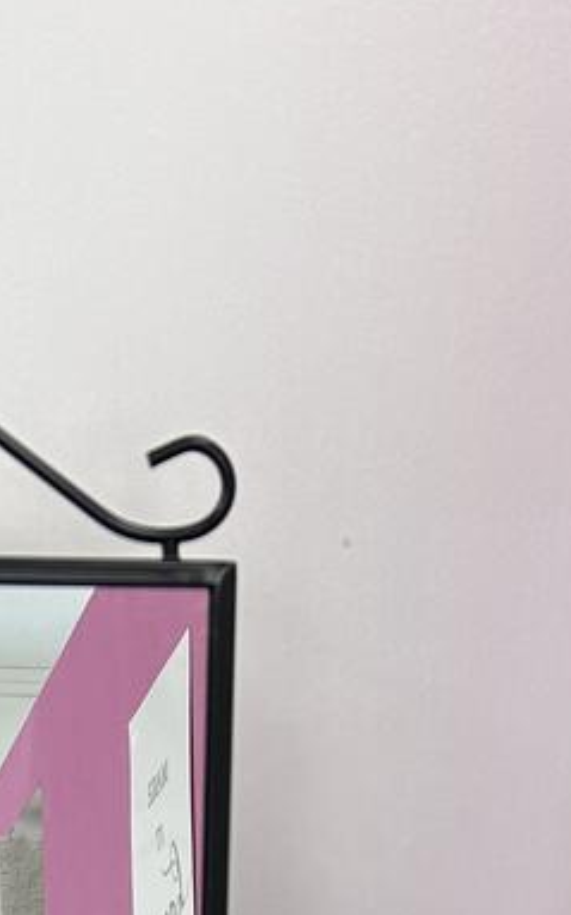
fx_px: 2692
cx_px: -37
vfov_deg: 15.7
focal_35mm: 108
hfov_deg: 11.9
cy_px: 1763
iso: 50
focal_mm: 5.7
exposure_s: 1/100
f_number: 1.5
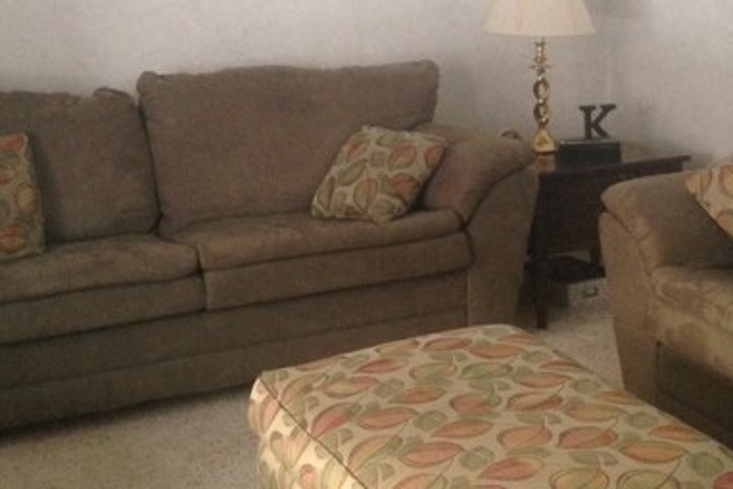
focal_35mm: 69
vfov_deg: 19.3
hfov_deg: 29.1
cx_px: 447
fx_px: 1405
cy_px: 29
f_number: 2.4
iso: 200
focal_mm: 4.12
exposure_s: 1/20
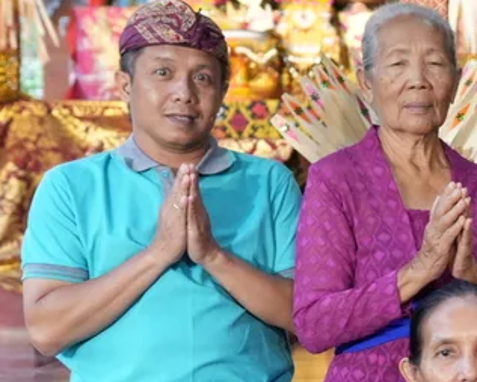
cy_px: 331
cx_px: 808
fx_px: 1737
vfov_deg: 12.5
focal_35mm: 123
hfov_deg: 14.2
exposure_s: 1/250
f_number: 1.8
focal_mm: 24
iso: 1600
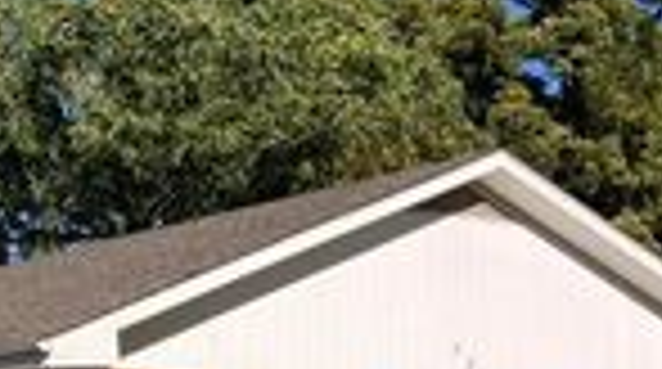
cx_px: -41
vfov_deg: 11.6
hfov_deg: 19.8
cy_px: 173
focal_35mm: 104
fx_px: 1822
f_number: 1.8
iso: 32
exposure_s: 1/2558
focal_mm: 3.99
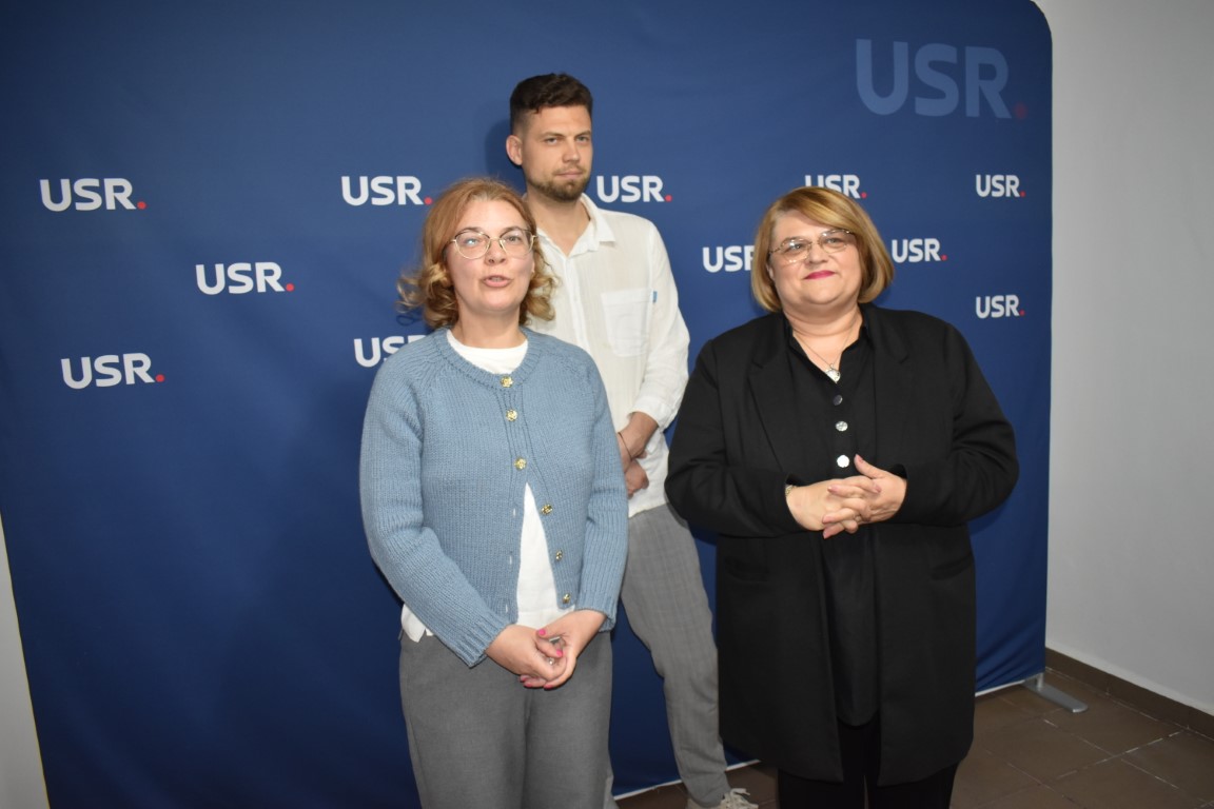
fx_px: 910
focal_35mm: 27
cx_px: 607
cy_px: 404
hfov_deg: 67.4
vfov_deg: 47.9
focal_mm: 18
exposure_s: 1/60
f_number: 3.5
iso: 800
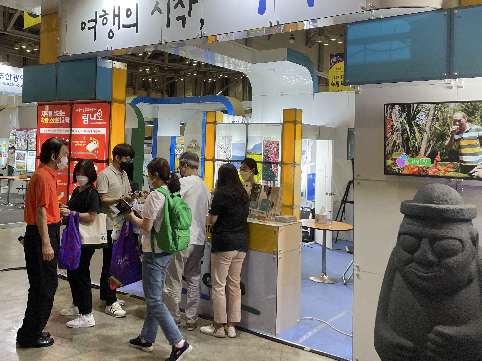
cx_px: 181
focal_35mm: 35
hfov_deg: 52.1
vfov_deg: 40.4
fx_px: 487
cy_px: 131
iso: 125
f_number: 1.6
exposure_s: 1/120
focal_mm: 4.2
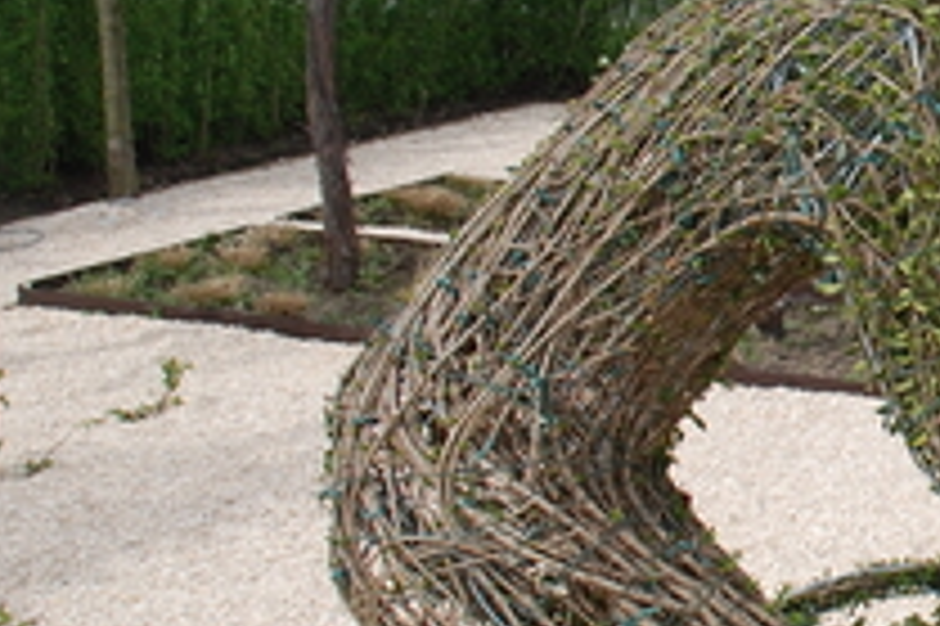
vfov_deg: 12.7
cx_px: 1304
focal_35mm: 107
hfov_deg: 17.5
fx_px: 2803
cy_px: 356
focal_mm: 25
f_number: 9
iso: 200
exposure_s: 1/320
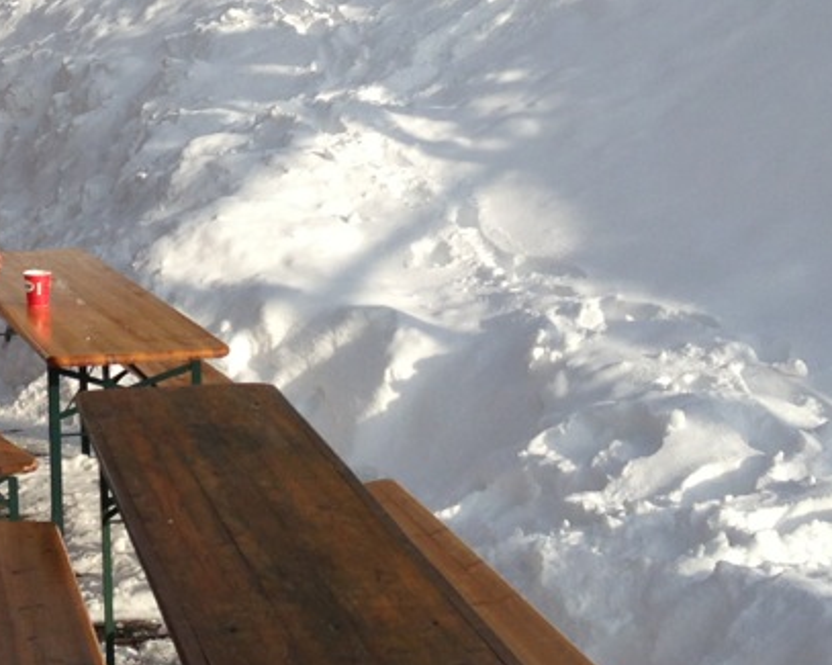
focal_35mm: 95
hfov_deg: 19.7
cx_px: 53
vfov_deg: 15.7
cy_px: -63
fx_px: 2338
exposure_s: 1/2358
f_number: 2.4
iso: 50
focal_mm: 4.13
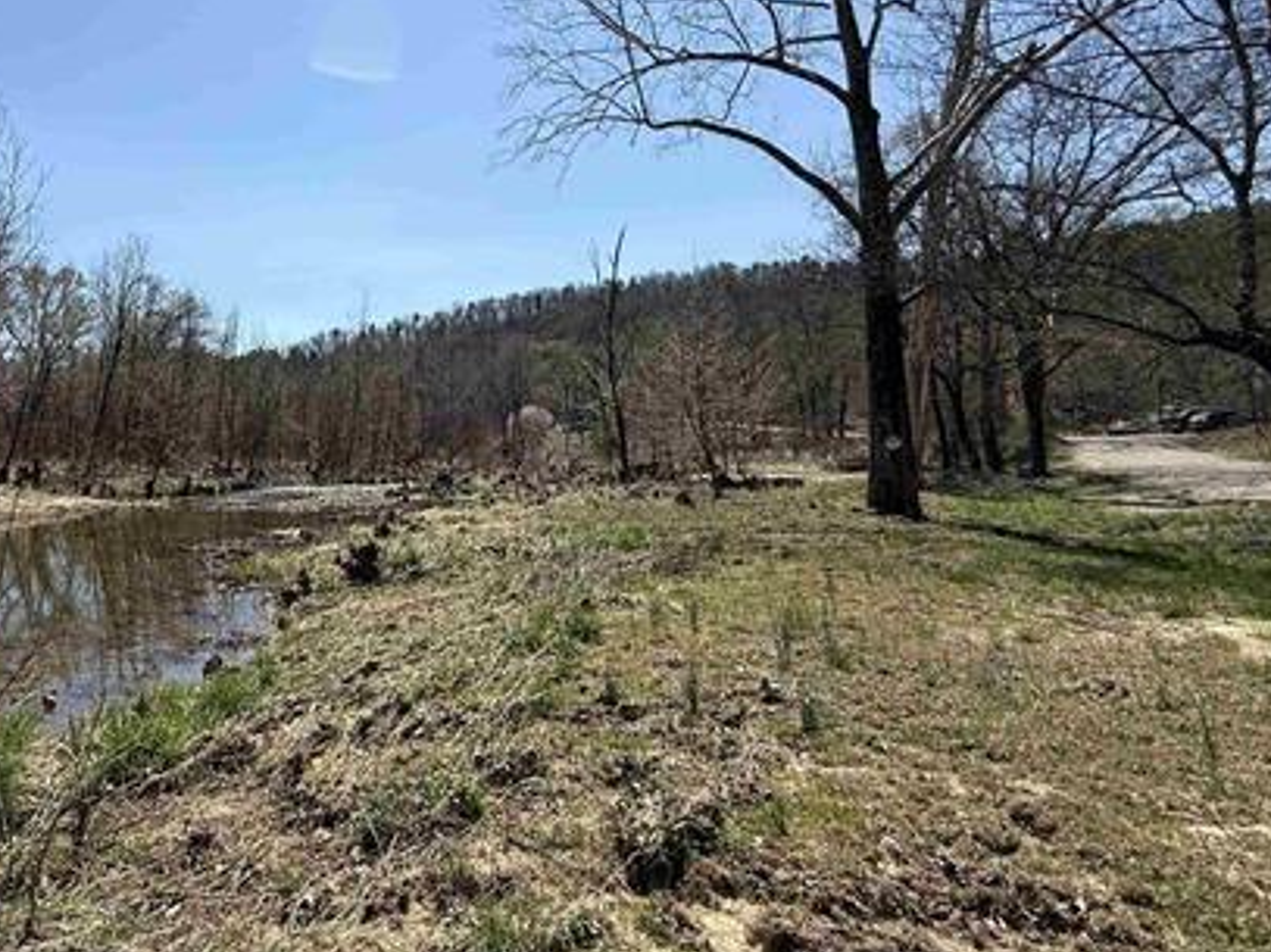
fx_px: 808
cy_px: 412
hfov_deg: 70.7
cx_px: 303
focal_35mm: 22
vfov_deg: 60.8
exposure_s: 1/2506
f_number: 2.2
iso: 50
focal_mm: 2.22
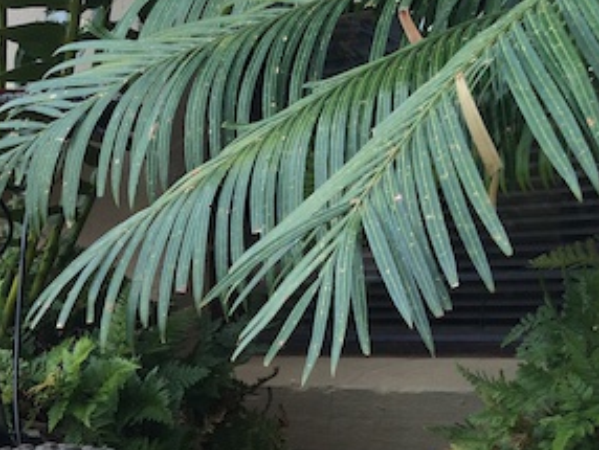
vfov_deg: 17.2
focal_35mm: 81
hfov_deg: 21.7
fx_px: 1403
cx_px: -180
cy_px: 567
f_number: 2.2
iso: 32
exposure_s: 1/419
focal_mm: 4.15
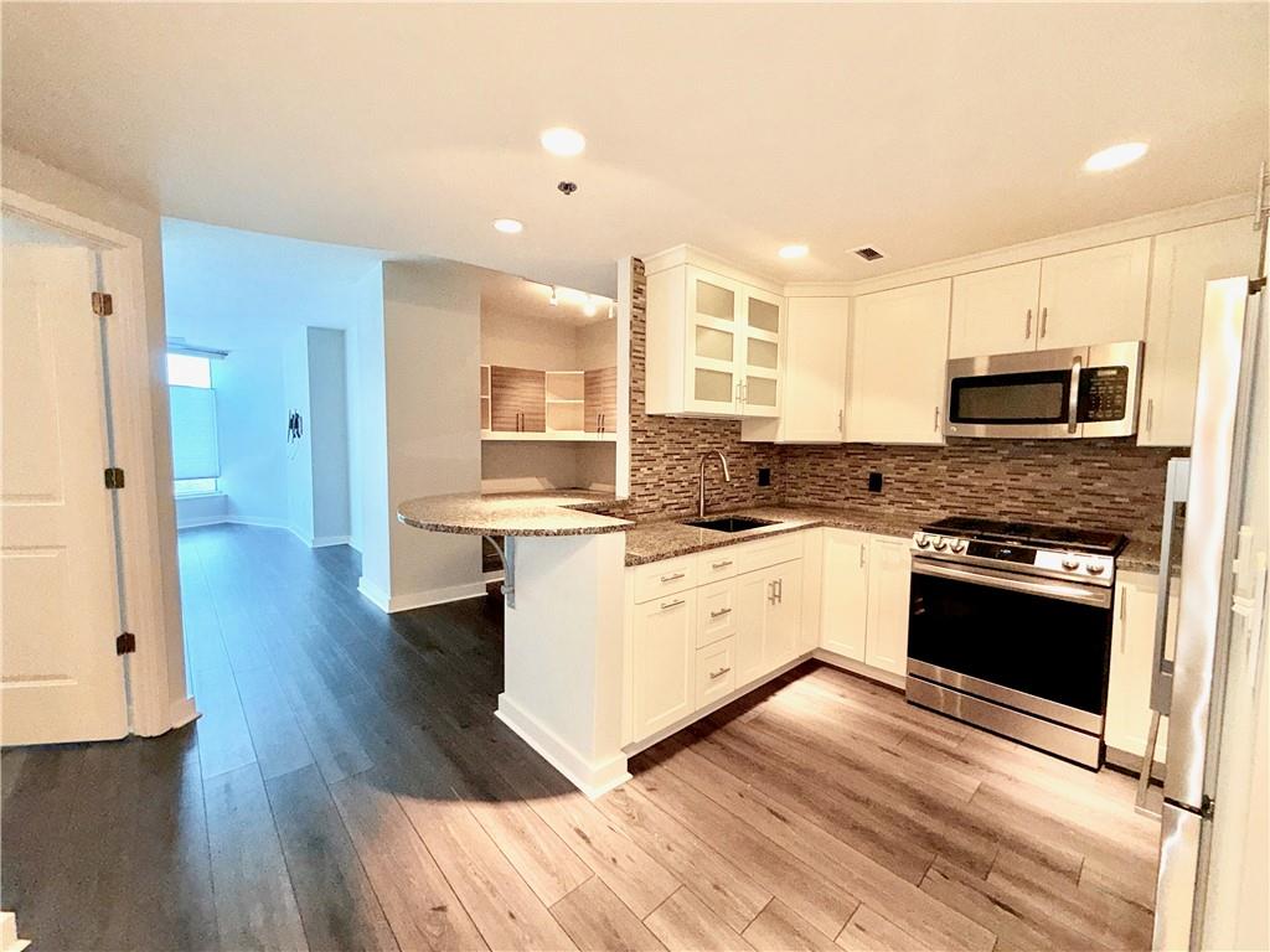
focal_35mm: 14
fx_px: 514
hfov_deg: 102.1
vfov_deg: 85.7
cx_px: 635
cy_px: 476
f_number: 2.2
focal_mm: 2.22
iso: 50
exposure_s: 1/60
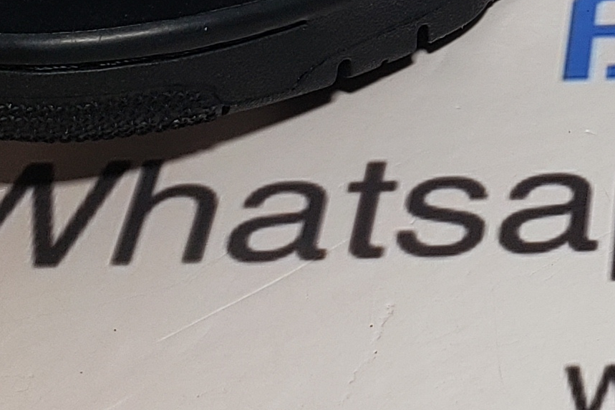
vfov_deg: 10.2
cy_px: -335
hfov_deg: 14.8
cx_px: 957
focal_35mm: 127
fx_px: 2169
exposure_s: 1/182
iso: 50
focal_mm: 4.3
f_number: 2.4
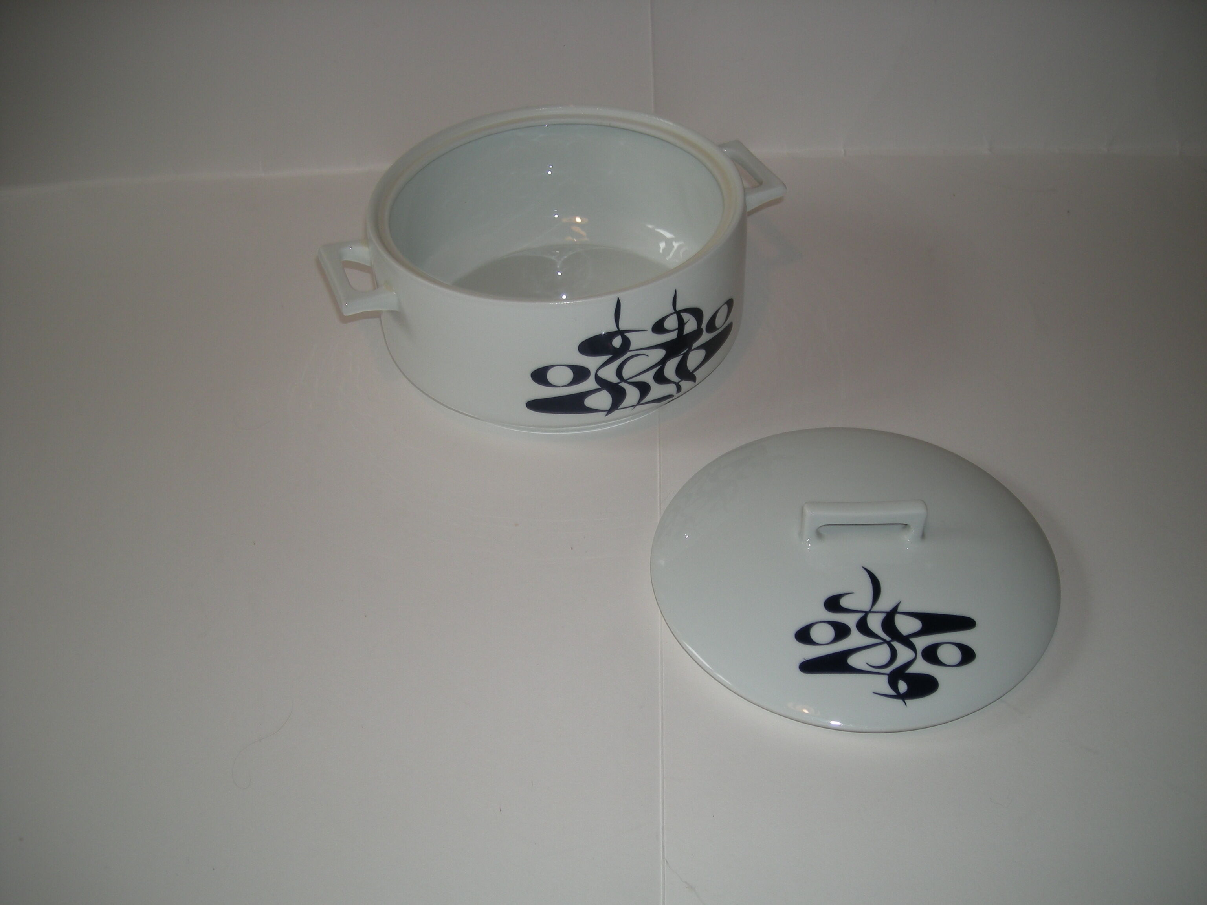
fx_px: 1220
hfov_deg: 52.6
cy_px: 452
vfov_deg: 40.7
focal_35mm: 35
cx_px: 604
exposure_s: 1/58.7
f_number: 2.8
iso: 50
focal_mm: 5.7
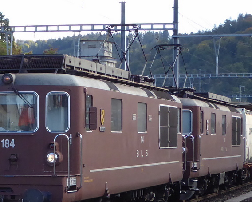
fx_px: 724
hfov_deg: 19.7
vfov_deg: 15.9
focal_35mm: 97
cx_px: 123
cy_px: 119
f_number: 4
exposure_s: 1/500
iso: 250
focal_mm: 8.4
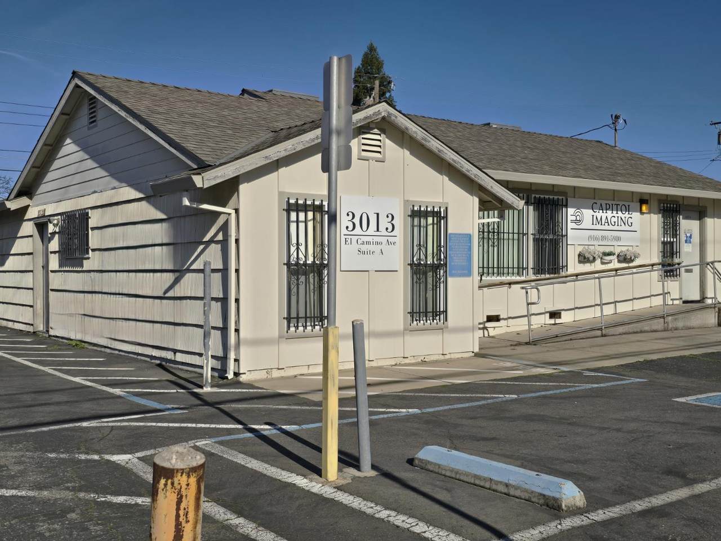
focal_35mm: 23
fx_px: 479
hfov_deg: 73.9
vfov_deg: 58.9
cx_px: 360
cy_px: 270
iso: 12
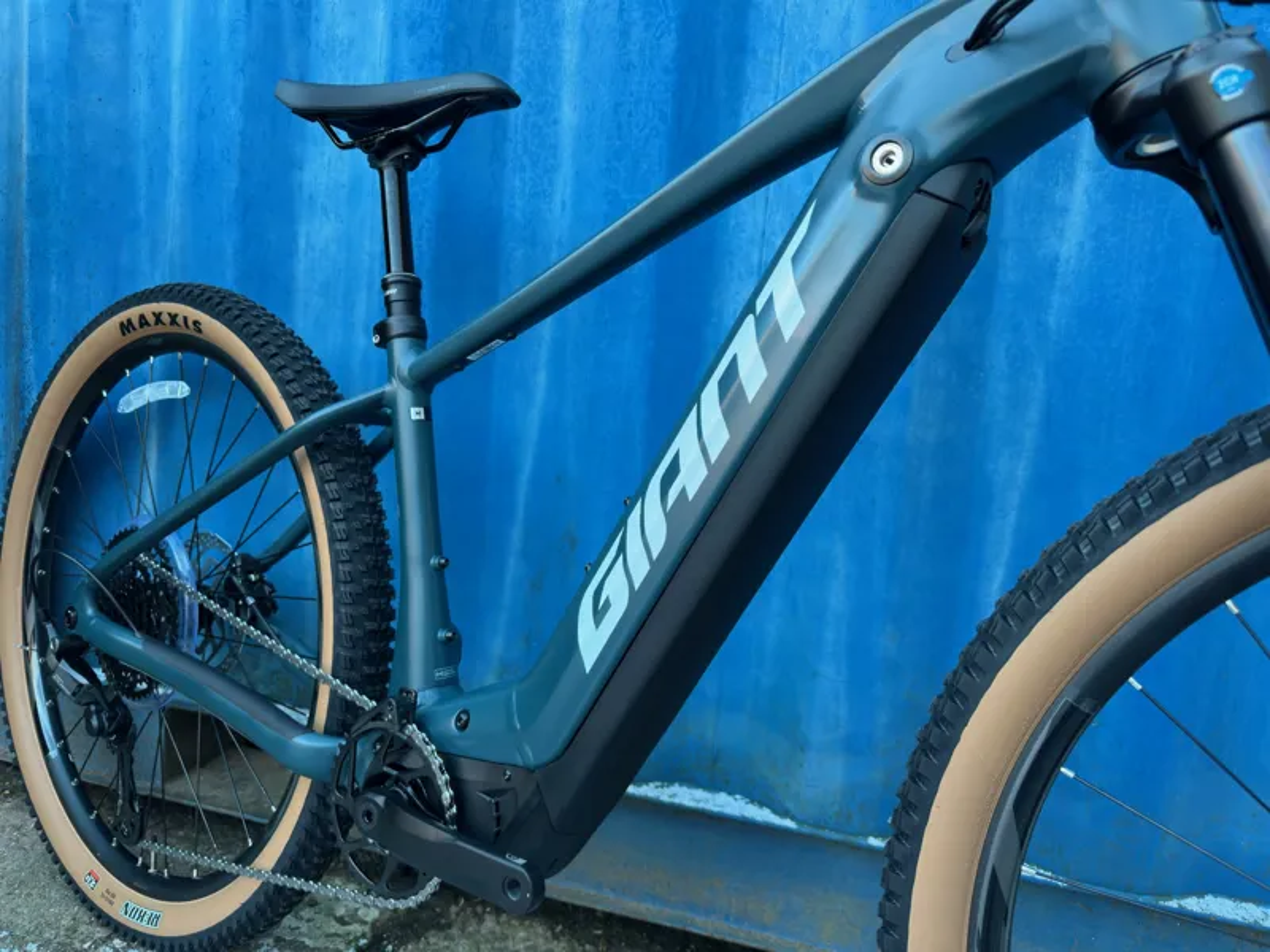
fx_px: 881
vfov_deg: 56.8
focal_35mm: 24
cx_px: 635
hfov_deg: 71.6
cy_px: 476
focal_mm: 6.86
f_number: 1.78
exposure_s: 1/50
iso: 160
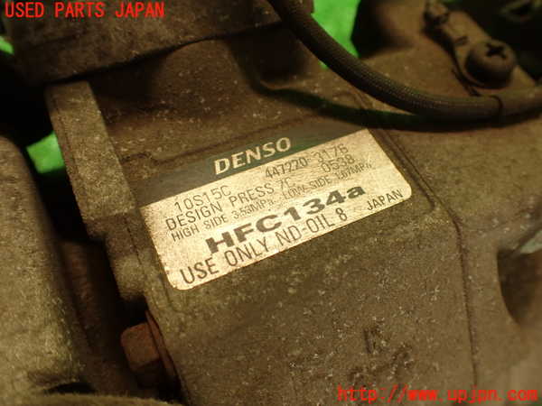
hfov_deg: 56.8
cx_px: 271
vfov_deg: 44.2
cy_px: 203
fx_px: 501
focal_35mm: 32
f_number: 2.4
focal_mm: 5.79
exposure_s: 1/40
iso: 200
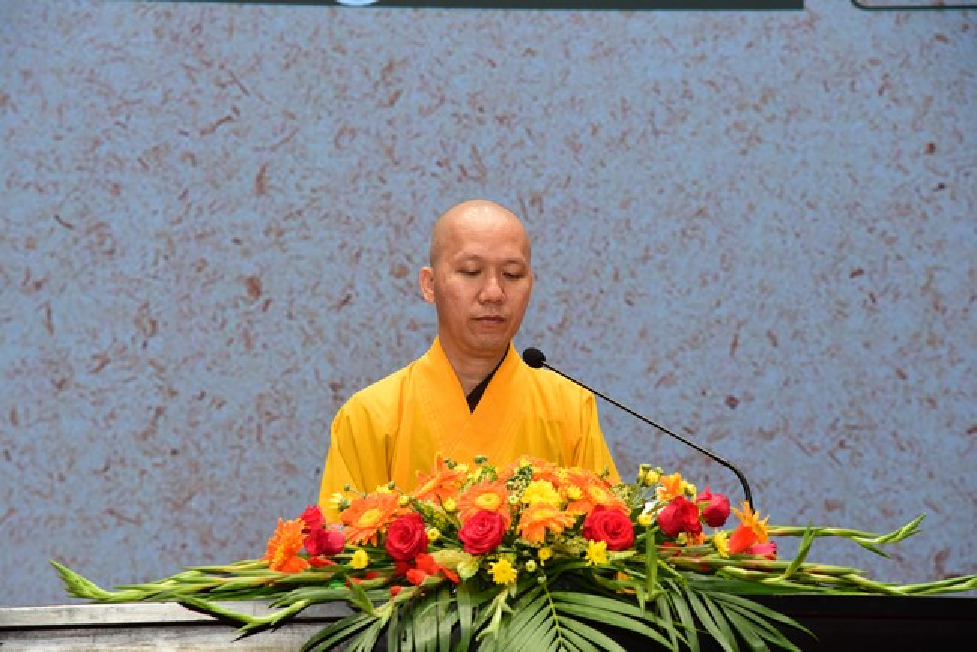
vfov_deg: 11.4
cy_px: 326
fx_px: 3258
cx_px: 488
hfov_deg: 17.1
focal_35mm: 120
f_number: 7.1
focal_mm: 120
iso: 1250
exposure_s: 1/60
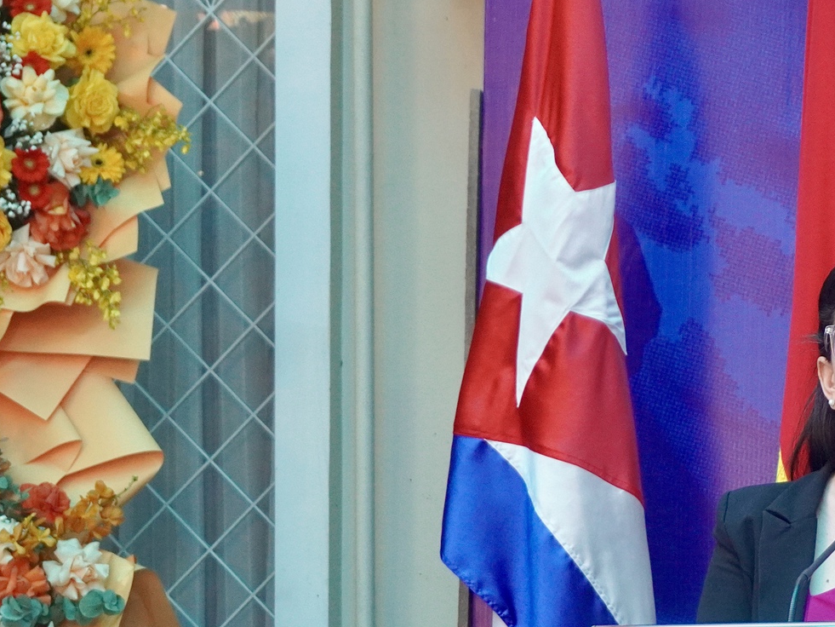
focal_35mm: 147
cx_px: 655
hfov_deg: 13.4
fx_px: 3546
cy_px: 483
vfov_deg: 10.1
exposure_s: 1/160
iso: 1600
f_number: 5.6
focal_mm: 50
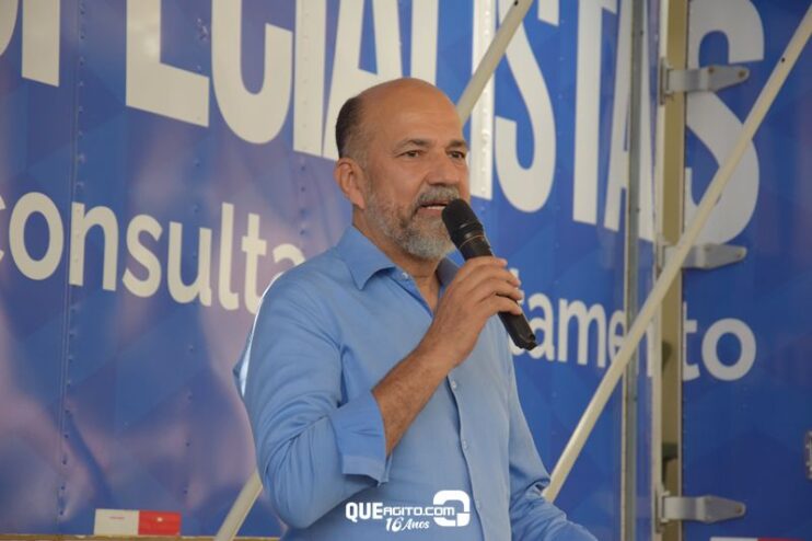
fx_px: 2874
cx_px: 406
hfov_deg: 16.1
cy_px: 270
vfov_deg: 10.7
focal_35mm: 128
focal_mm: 85
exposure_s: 1/250
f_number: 5.6
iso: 720
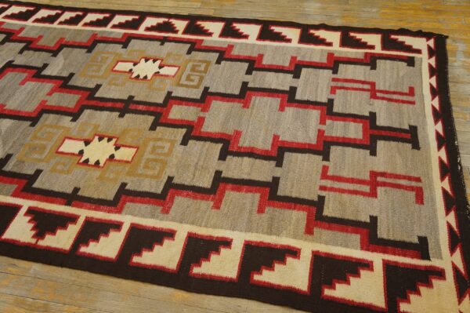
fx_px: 430
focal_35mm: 33
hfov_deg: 57.3
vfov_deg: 39.9
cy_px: 156
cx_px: 235
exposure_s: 1/160
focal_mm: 22
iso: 2000
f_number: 4
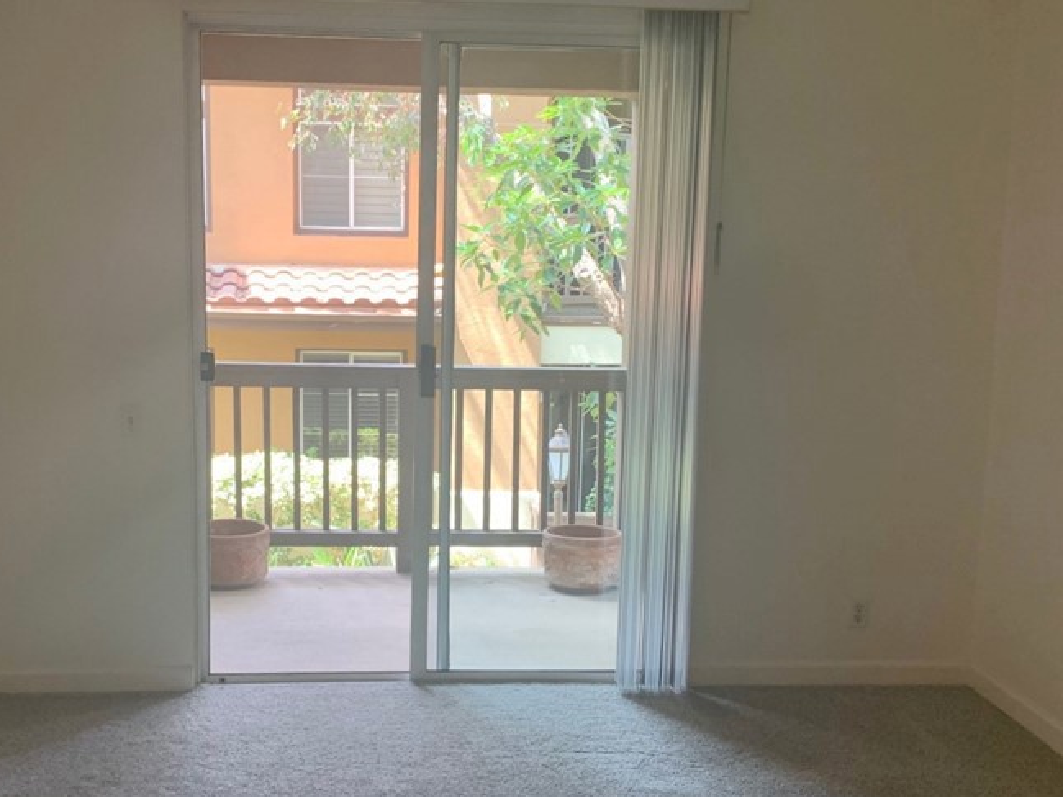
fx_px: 1259
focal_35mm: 41
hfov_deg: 45.6
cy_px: 445
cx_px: 434
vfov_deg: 35.1
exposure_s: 1/60
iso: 100
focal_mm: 4.25
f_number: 1.8
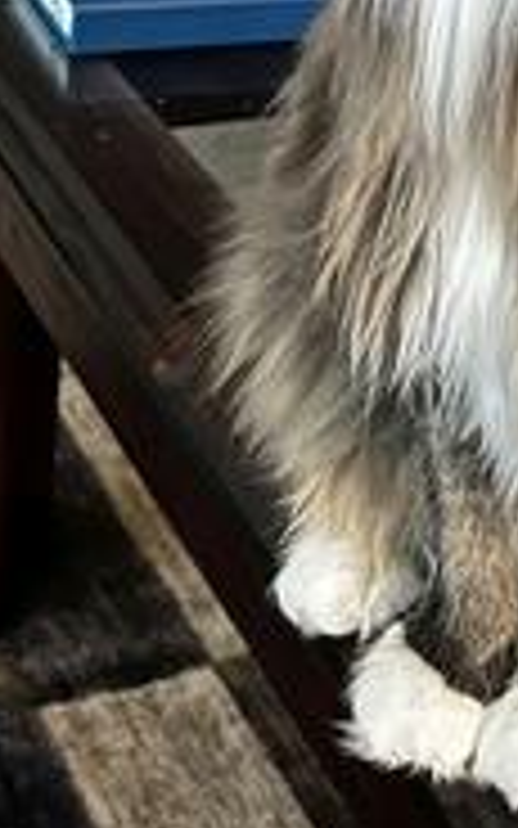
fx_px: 1355
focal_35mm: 60
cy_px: -45
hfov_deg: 21.0
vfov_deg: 30.9
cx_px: 509
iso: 500
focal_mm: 5.1
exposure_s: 1/12
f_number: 1.6
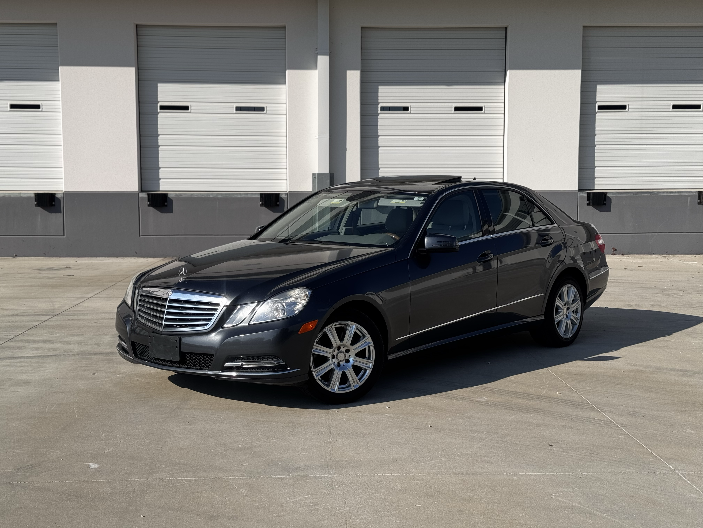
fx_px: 975
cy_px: 264
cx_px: 352
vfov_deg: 30.3
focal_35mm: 48
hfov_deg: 39.7
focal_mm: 6.76
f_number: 1.78
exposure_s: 1/4608
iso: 64
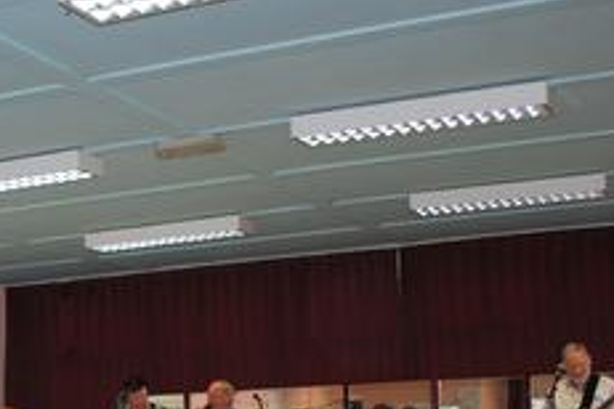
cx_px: 45
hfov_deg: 25.1
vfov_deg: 16.8
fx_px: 1330
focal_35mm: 78
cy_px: 487
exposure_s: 1/60
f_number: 3.8
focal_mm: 20
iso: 200
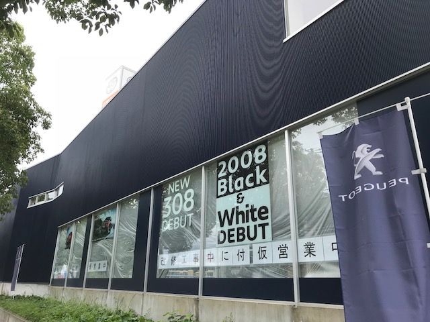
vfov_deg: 49.7
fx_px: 348
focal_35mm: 28
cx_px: 215
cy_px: 161
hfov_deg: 63.4
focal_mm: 3.99
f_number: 1.8
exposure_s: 1/699
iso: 20
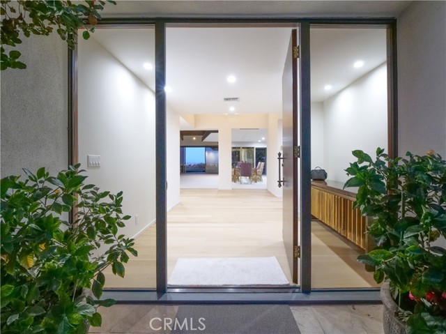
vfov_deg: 78.0
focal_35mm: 16
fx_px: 206
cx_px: 223
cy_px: 167
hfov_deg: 94.5
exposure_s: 1/10
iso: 2000
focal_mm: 8
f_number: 8
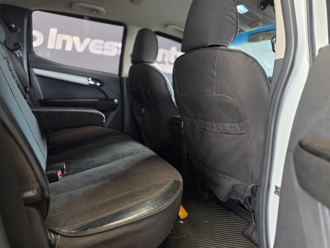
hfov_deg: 73.9
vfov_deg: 58.9
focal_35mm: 23
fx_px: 219
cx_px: 165
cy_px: 124
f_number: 1.7
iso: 500
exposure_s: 1/100
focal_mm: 6.25
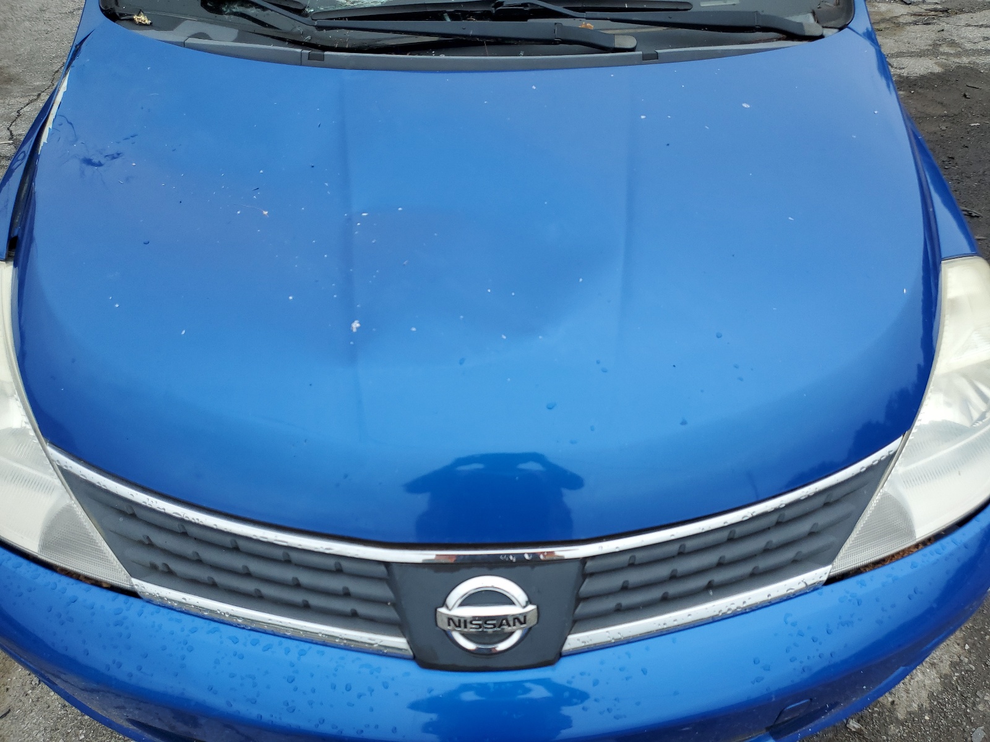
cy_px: 371
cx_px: 495
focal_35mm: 26
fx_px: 744
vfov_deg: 53.1
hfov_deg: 67.3
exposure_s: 1/714
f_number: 1.5
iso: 50
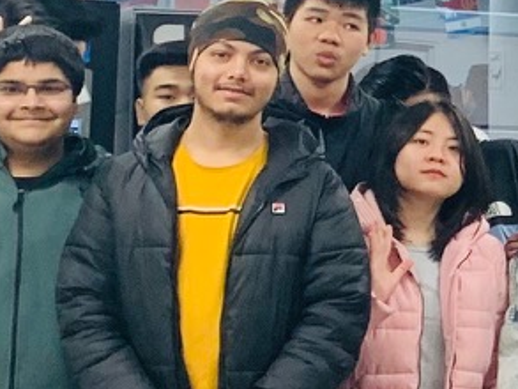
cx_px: 1462
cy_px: 172
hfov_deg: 9.2
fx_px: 2680
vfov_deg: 8.3
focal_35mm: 179
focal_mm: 4.25
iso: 100
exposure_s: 1/50
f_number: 1.8
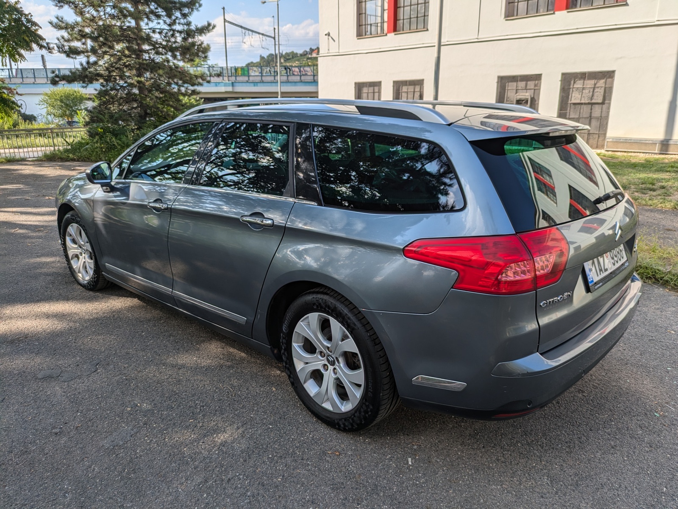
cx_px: 339
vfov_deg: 54.9
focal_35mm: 25
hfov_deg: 69.4
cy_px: 254
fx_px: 490
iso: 44
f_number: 1.89
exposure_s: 1/1481
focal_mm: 5.43
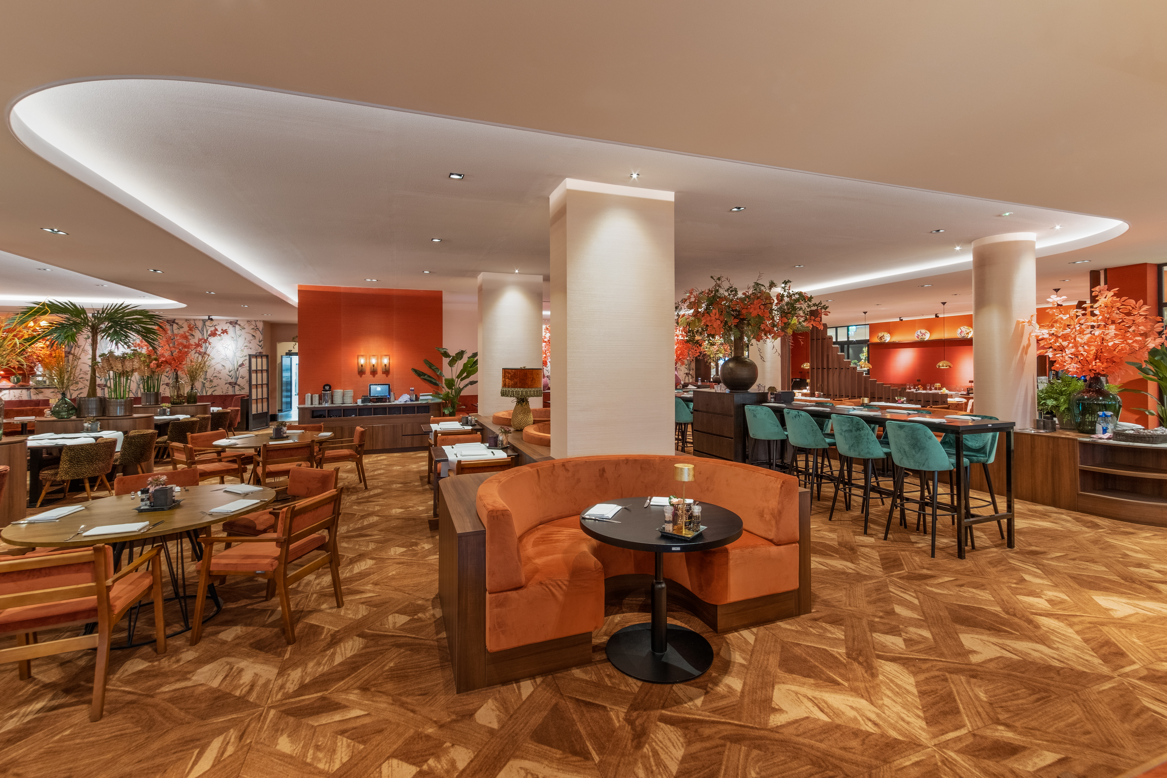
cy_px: 389
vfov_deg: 77.3
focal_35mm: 15
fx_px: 486
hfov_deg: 100.4
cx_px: 584
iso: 400
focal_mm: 10
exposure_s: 1.5
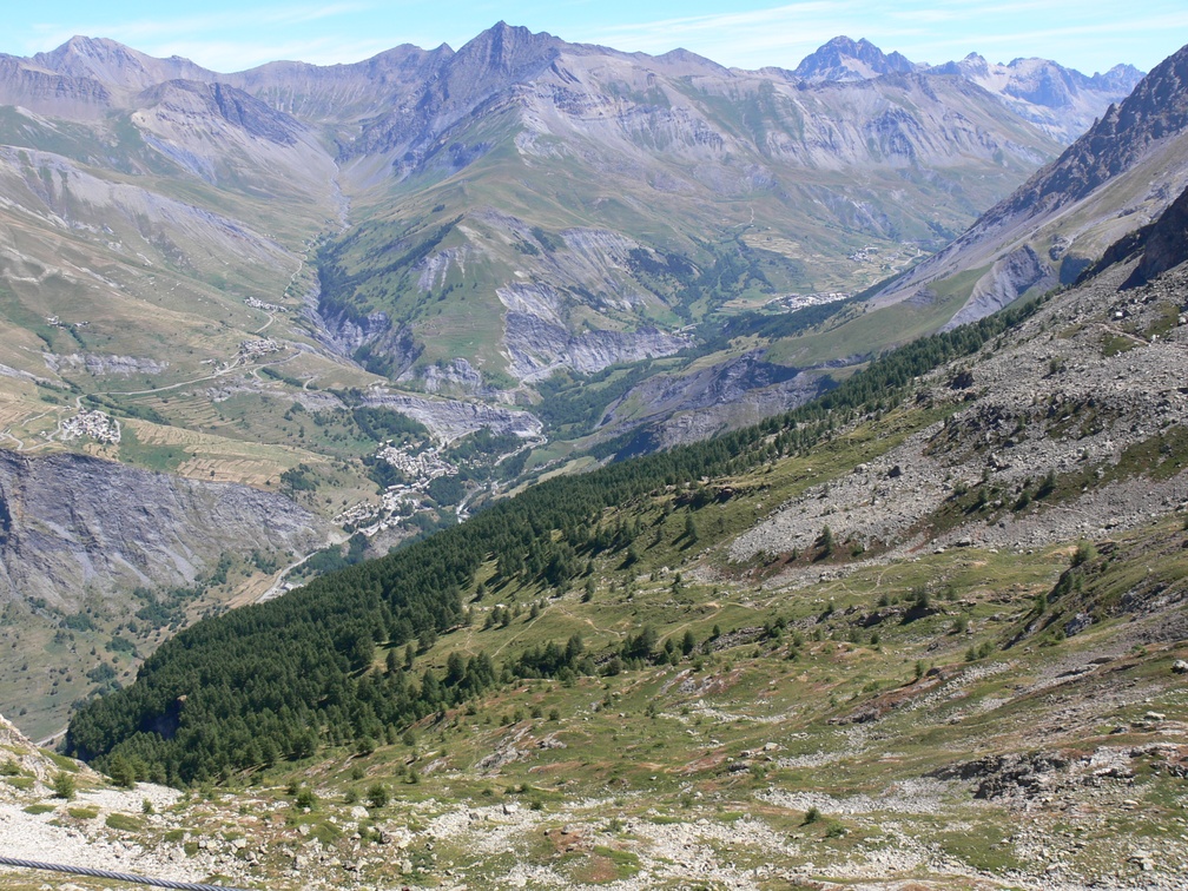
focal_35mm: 35
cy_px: 446
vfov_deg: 40.7
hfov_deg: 52.6
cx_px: 594
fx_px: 1201
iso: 80
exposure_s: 1/200
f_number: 5.6
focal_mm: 7.4
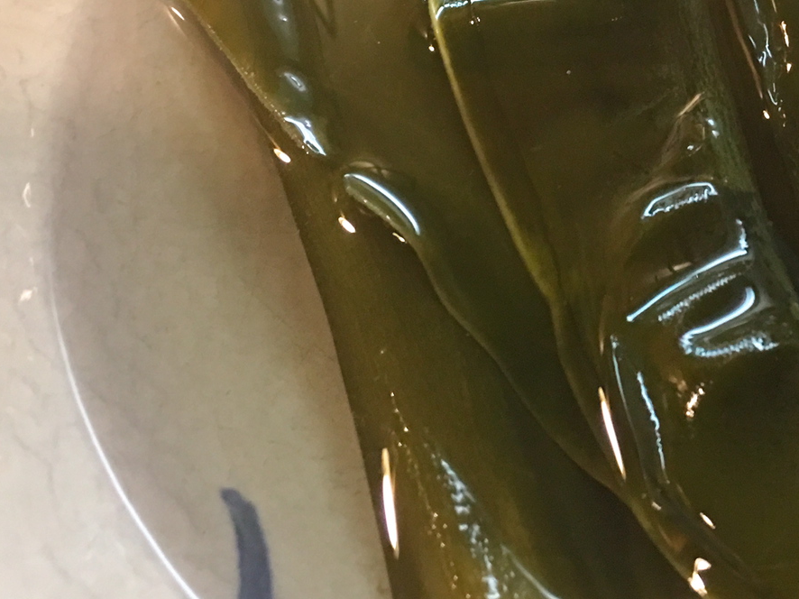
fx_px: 1523
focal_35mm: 66
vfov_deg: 22.1
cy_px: 184
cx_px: 775
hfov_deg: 27.9
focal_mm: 4.15
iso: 80
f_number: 2.2
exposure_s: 1/15
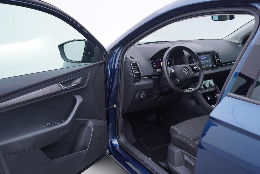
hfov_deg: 53.1
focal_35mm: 36
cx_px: 130
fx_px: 260
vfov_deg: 36.9
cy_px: 87
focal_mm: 24
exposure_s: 1/50
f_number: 3.2
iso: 125
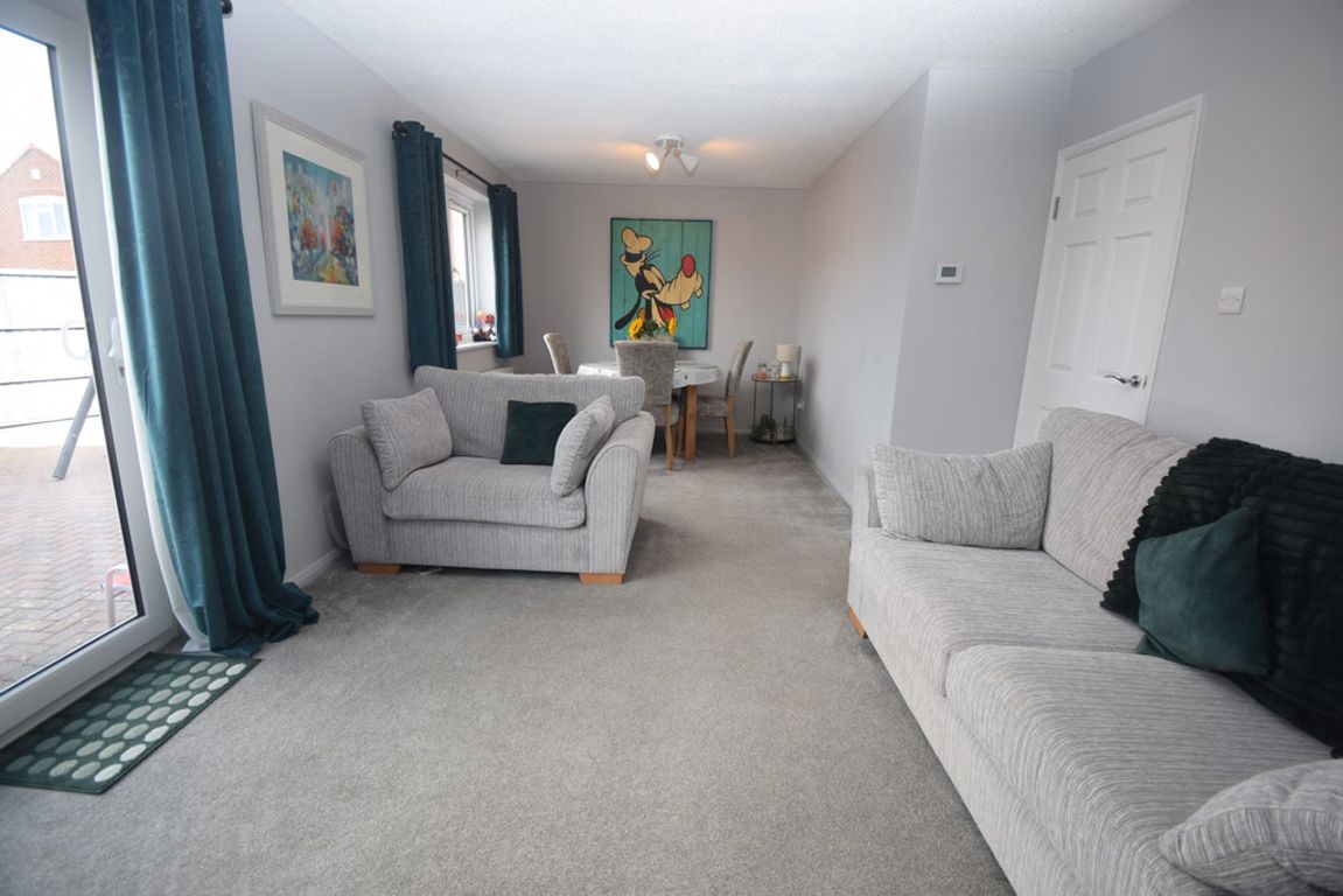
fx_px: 560
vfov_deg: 77.4
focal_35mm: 15
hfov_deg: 100.4
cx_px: 672
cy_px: 448
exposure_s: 1/80
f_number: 4.5
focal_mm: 10
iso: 400
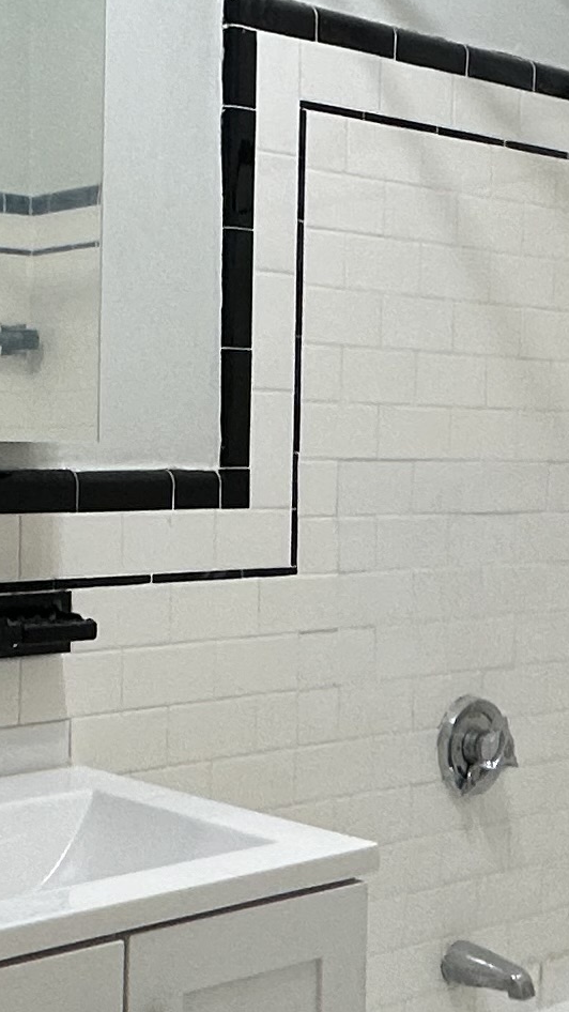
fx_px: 1744
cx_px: 144
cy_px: 482
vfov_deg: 32.4
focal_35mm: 65
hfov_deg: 18.4
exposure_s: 1/120
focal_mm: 2.22
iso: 160
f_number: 2.2
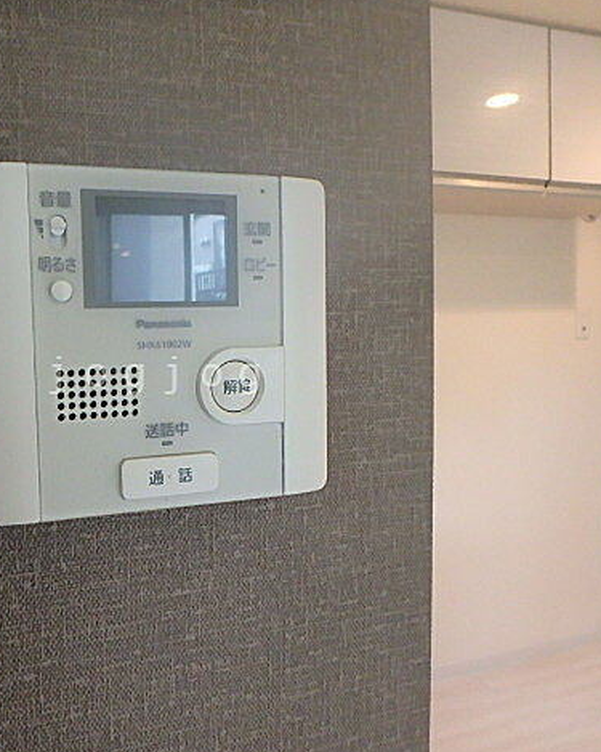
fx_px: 623
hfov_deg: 49.7
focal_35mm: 28
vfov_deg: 62.2
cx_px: 159
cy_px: 375
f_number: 3.5
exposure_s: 1/30
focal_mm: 3.7
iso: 800
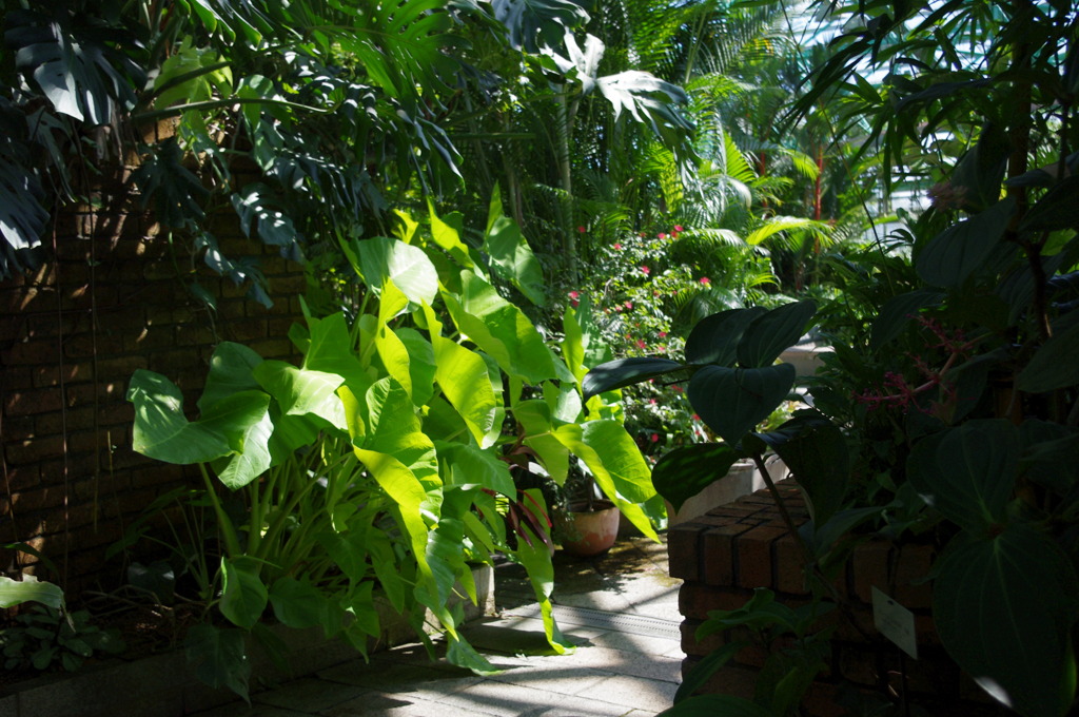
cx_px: 540
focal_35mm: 39
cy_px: 358
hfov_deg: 49.6
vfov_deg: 34.1
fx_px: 1167
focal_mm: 26.25
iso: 400
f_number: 4
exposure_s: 1/160
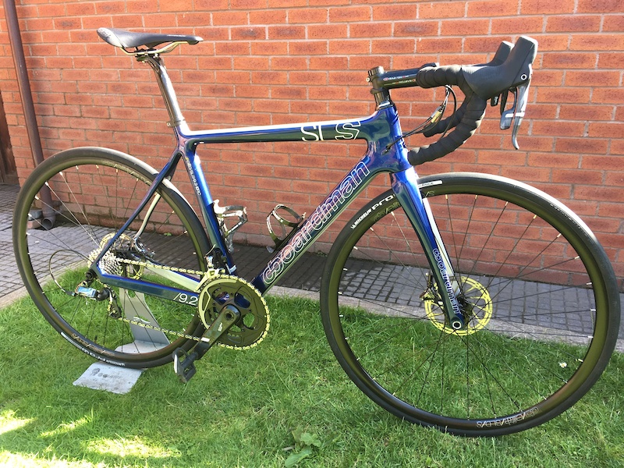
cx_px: 312
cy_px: 234
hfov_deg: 61.7
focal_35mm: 29
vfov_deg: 48.2
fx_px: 523
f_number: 2.2
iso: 40
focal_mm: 4.15
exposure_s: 1/100
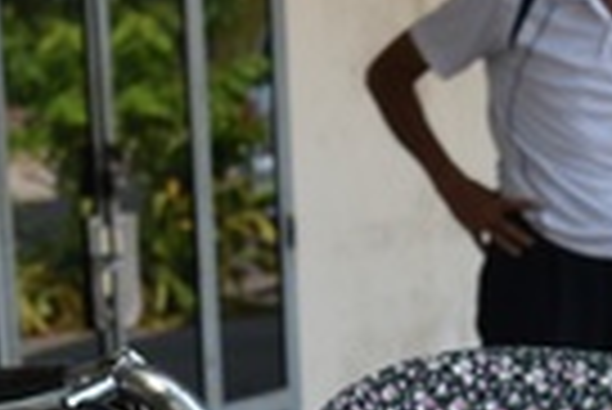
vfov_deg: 7.5
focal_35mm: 181
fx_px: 3080
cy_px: 631
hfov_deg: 11.1
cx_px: 765
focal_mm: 38
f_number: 6.3
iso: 200
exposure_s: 1/160
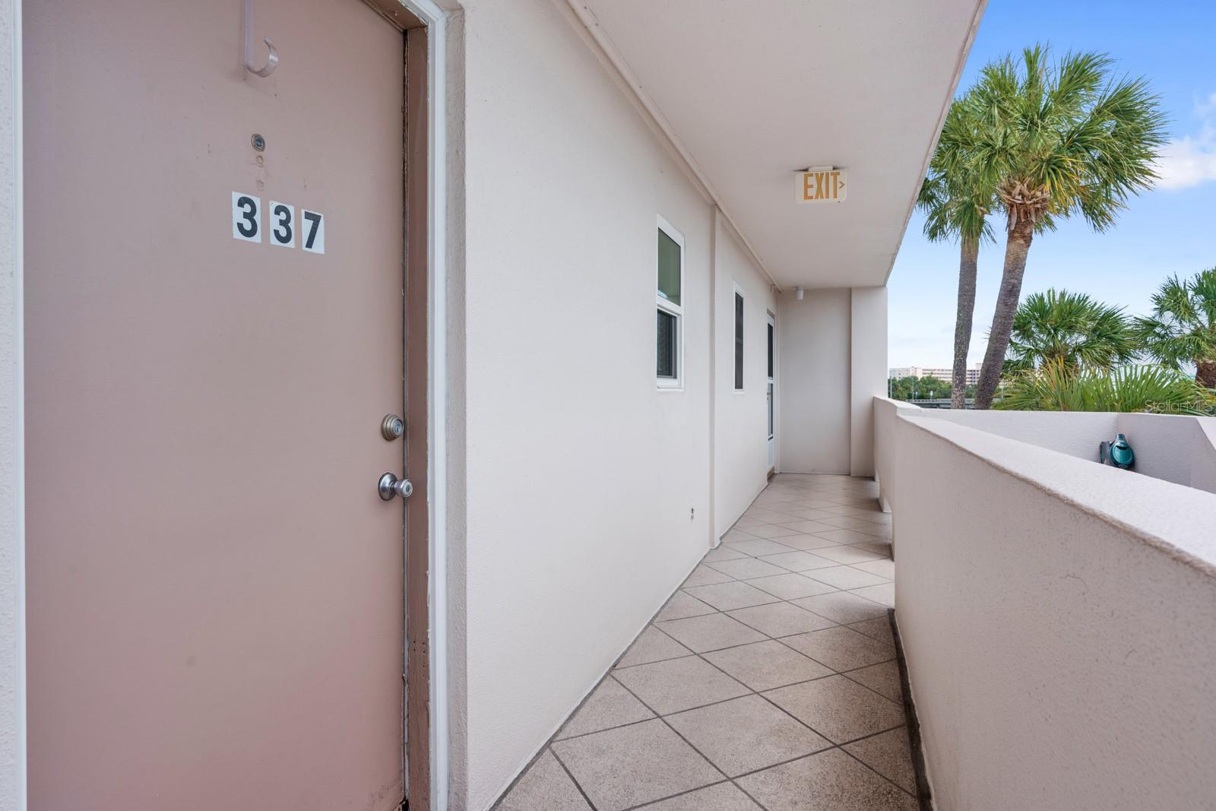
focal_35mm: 20
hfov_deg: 84.0
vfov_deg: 61.9
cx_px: 608
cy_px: 406
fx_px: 676
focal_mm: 20
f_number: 9
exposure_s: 1/250
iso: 200
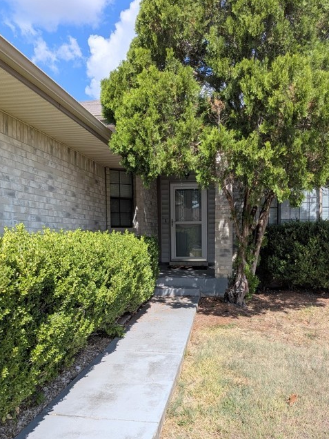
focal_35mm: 29
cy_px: 245
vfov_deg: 61.5
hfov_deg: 48.1
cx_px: 184
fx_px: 367
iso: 29
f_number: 1.7
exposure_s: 1/1634
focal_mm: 4.53
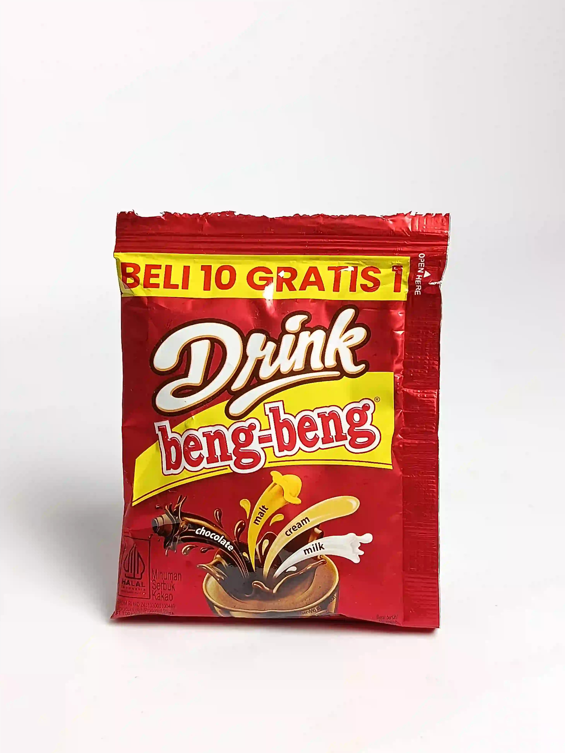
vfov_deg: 43.9
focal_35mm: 43
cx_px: 284
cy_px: 378
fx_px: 936
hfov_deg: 33.6
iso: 238
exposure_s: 1/100
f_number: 1.7
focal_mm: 5.24
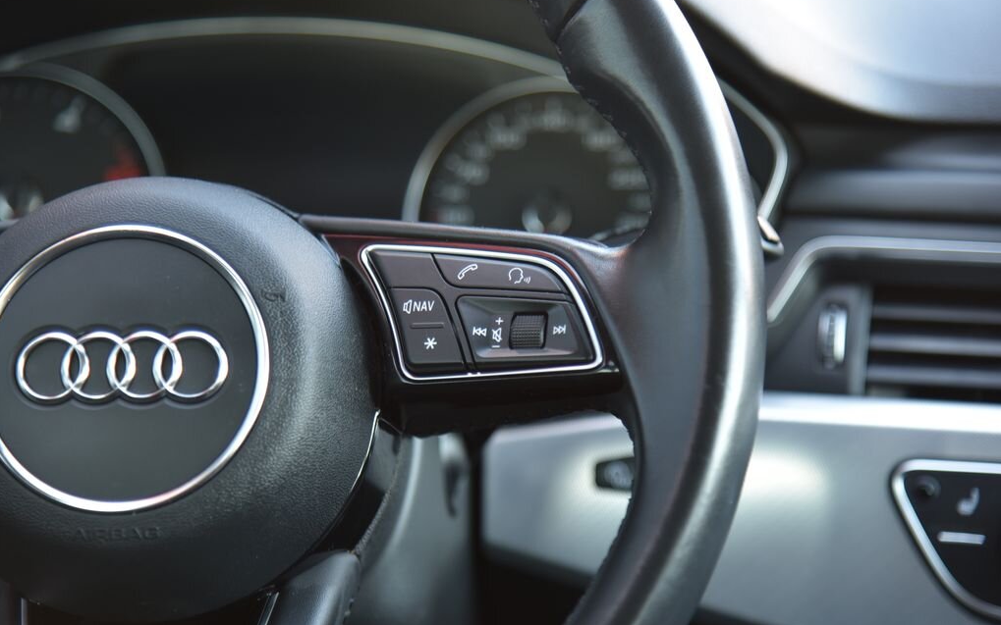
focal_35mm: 123
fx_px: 3356
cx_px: 501
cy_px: 305
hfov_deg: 17.0
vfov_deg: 10.7
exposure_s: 1/25
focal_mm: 120
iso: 500
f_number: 4
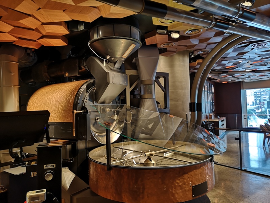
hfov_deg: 65.3
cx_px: 135
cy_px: 102
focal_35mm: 27
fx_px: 211
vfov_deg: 51.4
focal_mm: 3.95
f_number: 1.8
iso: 250
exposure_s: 1/33.3
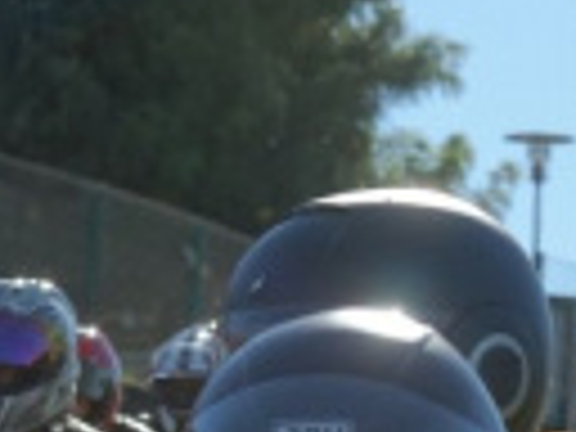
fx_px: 7837
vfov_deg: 3.1
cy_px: 1251
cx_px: 97
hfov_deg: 4.2
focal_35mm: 471
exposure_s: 1/640
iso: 250
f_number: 8
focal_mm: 70
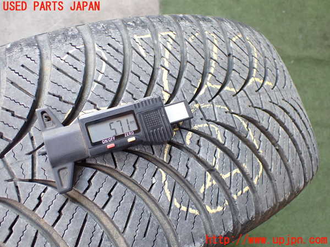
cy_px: 124
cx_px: 165
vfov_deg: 46.8
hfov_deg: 60.0
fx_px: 286
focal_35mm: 30
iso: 320
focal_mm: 5.4
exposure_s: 1/125
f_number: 2.3
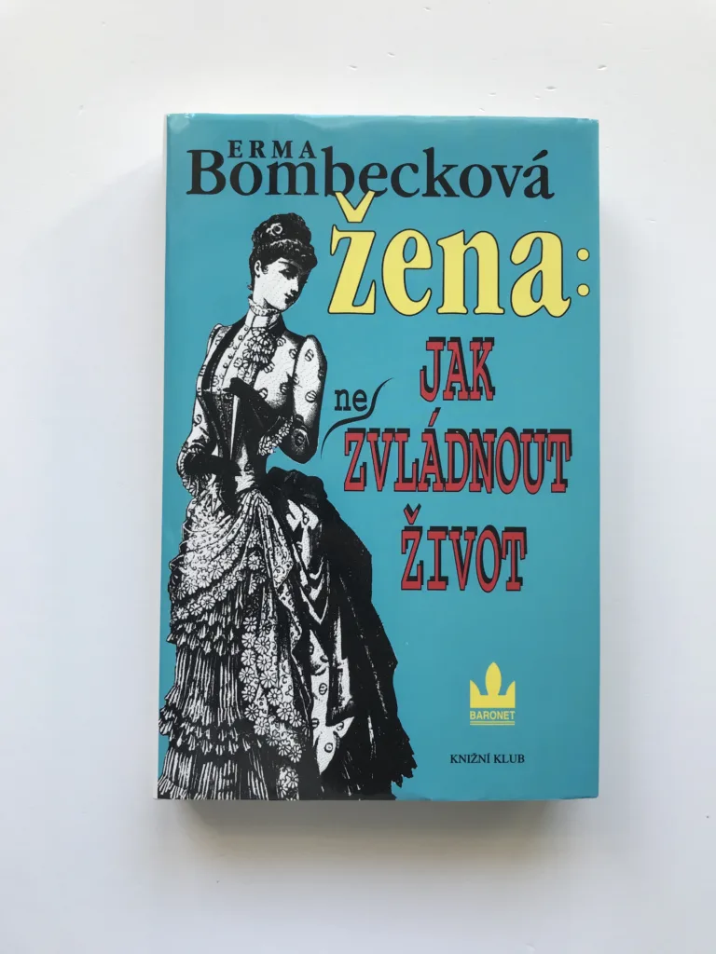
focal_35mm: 28
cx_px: 358
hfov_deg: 49.7
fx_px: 772
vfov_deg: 63.4
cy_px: 477
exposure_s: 1/100
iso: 40
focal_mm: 3.99
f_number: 1.8
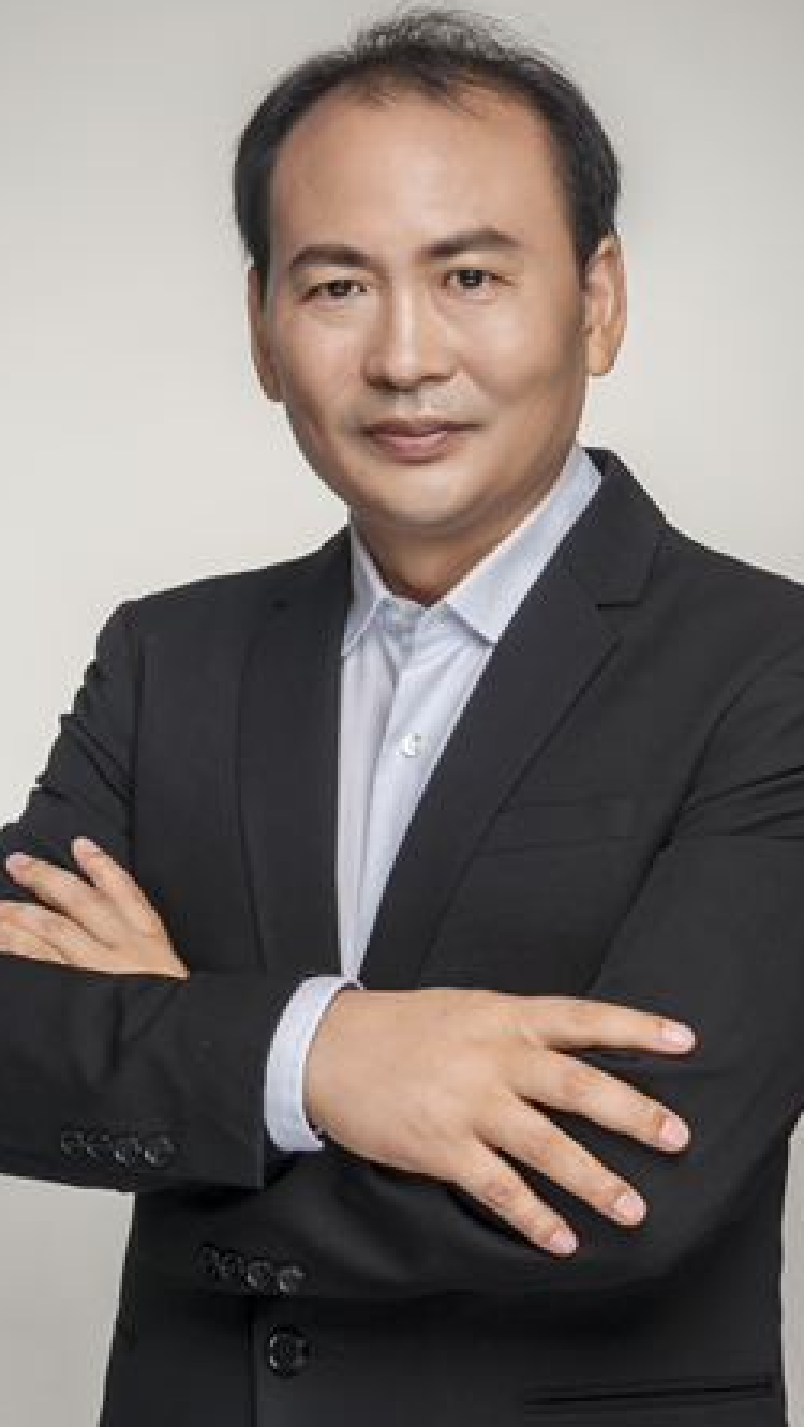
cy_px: 622
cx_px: 407
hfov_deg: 13.6
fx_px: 3371
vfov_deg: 23.9
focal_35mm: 89
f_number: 11
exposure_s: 1/125
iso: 100
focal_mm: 70
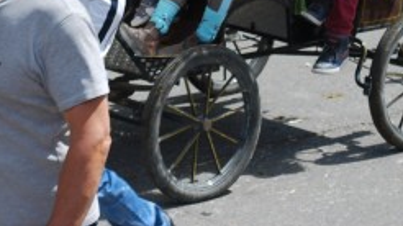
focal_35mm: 225
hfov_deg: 9.5
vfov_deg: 5.3
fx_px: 2407
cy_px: -119
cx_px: 46
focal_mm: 55
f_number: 7.1
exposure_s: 1/200
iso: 100
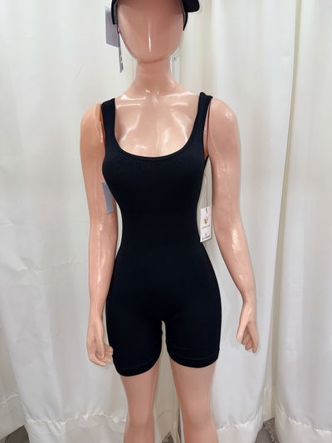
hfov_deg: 56.8
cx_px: 166
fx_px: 307
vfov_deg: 71.6
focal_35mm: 24
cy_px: 222
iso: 50
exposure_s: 1/122
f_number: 1.78
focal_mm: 6.76
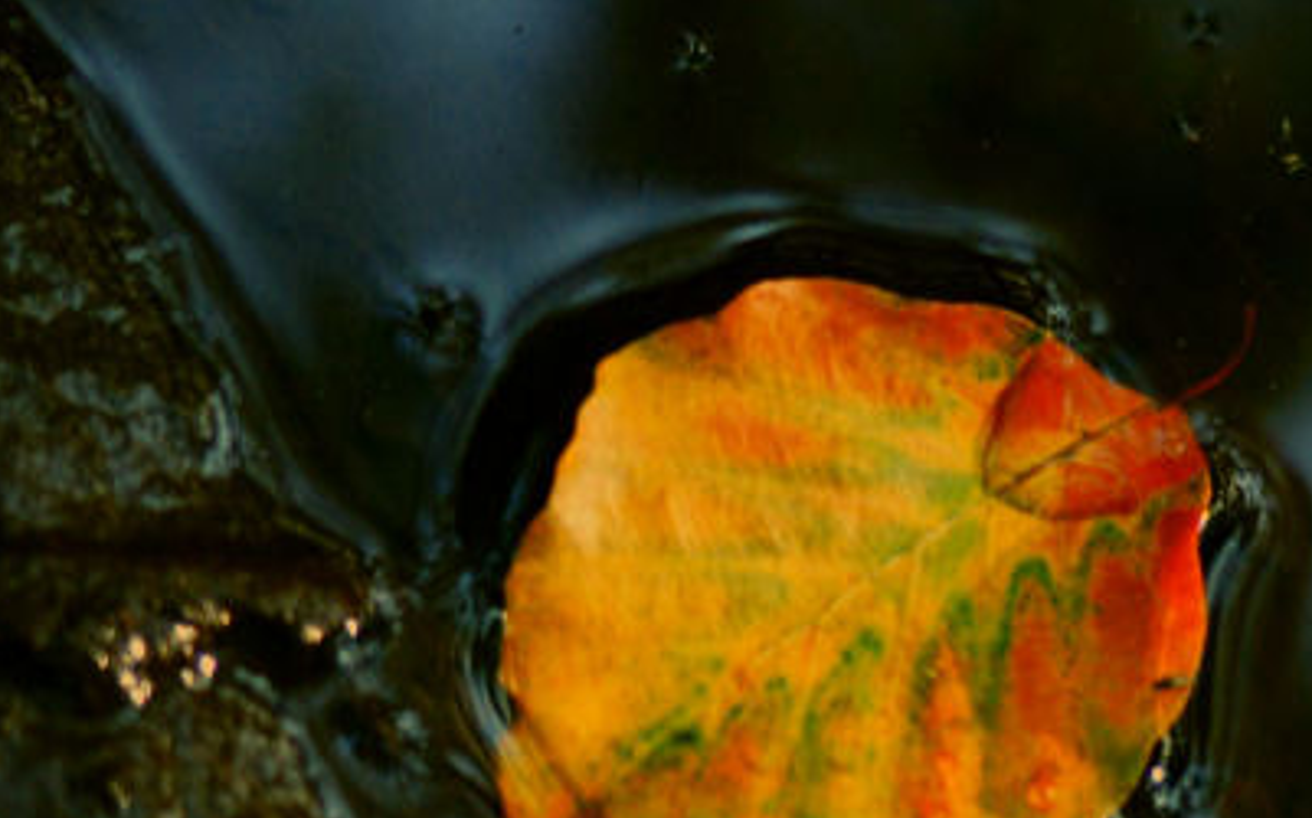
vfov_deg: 4.3
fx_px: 10898
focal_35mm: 305
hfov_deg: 6.9
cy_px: 527
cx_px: 1004
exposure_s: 1/30
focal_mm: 100
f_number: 5.6
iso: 400
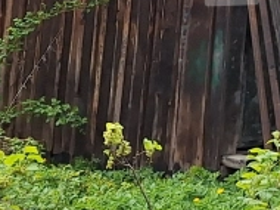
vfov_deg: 9.6
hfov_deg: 12.6
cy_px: -33
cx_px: 365
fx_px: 1228
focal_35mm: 152
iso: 40
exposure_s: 1/1862
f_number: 1.8
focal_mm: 5.54
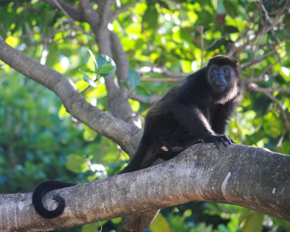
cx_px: 117
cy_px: 116
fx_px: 3193
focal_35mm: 372
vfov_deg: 4.2
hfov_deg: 5.2
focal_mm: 220
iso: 400
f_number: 5.3
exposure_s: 1/125
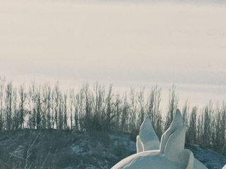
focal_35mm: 393
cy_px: 211
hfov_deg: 5.0
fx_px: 2567
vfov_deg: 3.8
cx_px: 349
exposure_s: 1/2083
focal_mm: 15.66
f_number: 2.8
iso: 50
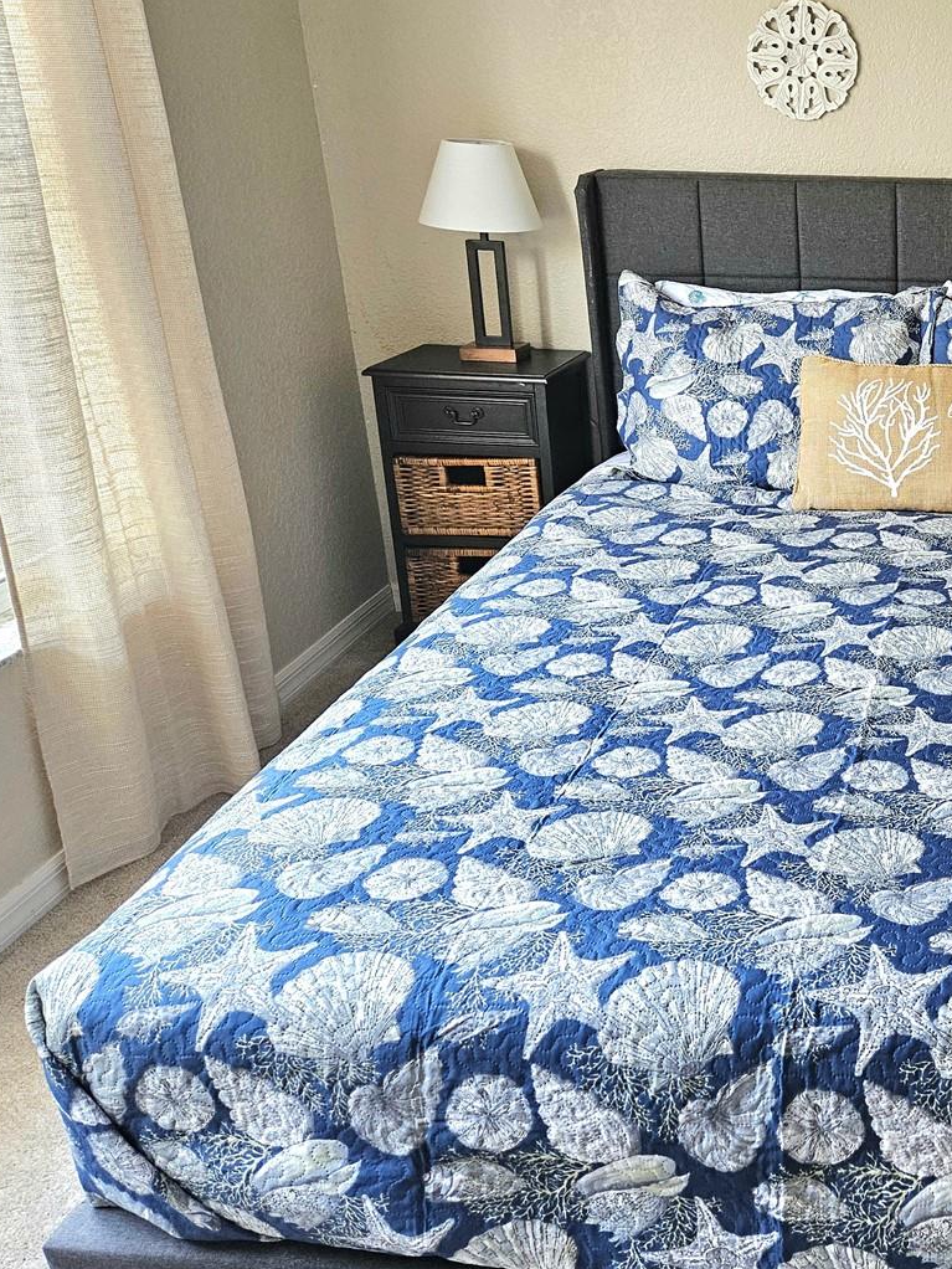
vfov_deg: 51.2
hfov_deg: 36.0
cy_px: 565
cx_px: 936
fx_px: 1320
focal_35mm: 36
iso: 250
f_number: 1.8
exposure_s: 1/120
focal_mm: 5.4
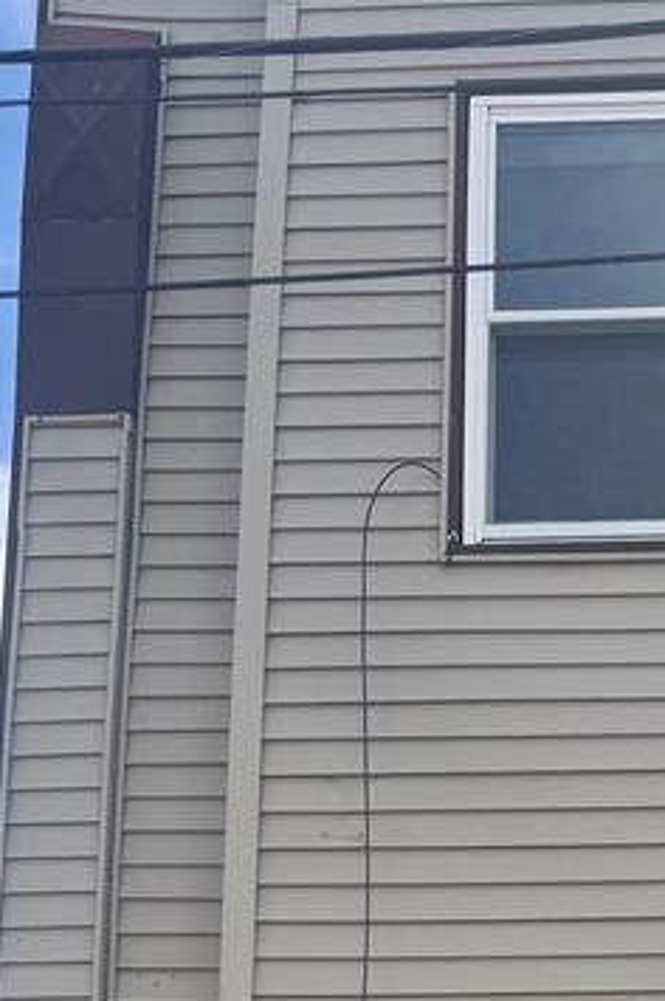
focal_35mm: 76
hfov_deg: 17.3
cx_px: 730
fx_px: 2110
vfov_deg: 22.1
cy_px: 1497
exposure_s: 1/2833
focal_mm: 6.76
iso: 80
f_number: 1.78
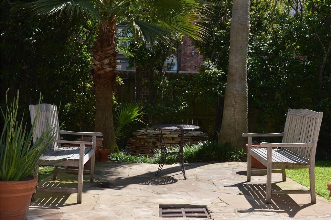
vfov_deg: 28.0
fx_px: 441
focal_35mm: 48
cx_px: 166
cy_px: 110
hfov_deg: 41.2
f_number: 8
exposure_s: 1/200
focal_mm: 32
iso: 100
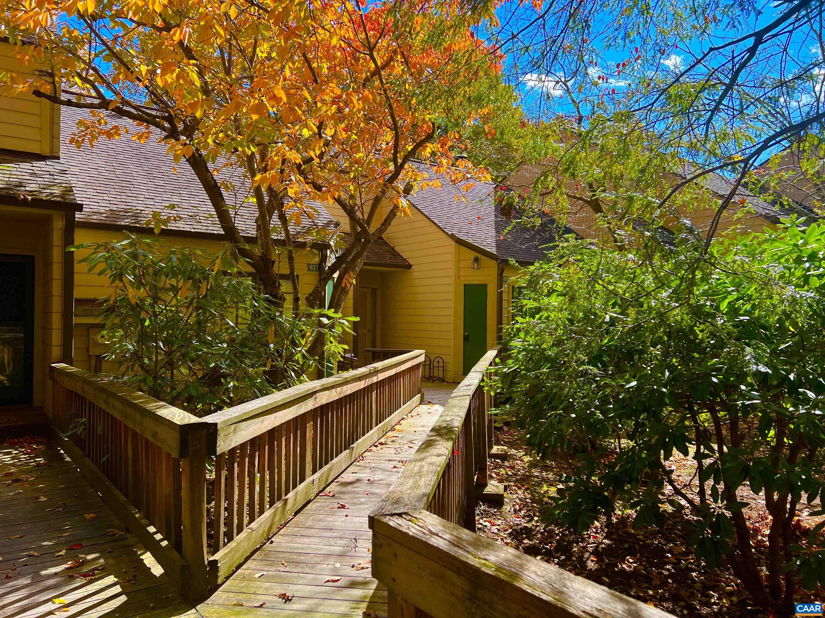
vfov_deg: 53.1
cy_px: 309
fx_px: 620
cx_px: 412
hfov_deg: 67.3
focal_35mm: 26
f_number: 1.5
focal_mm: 5.7
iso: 50
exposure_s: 1/1183
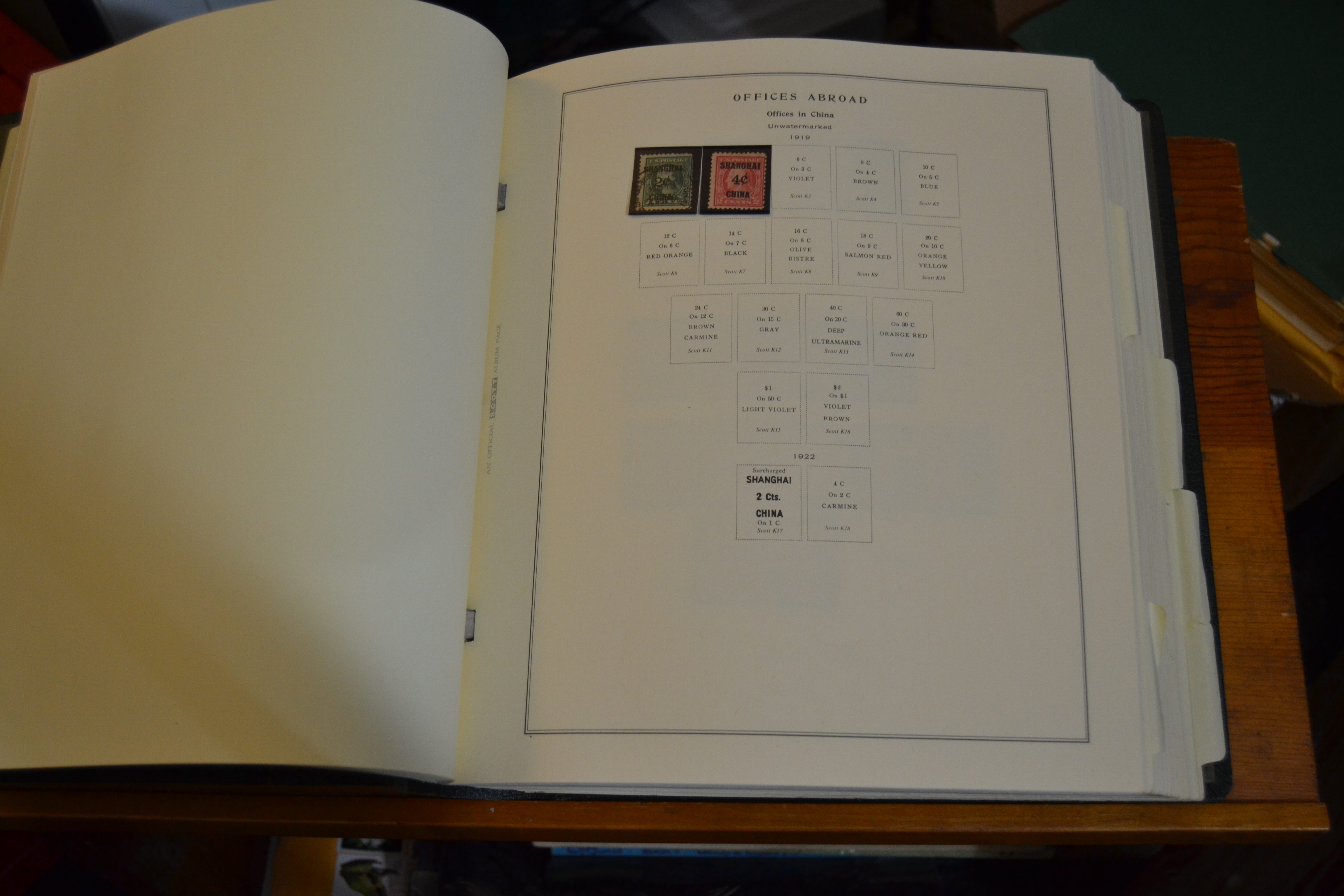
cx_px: 672
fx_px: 1344
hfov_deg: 53.1
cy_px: 448
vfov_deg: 36.9
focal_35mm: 36
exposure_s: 1/60
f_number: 3.8
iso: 900
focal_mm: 24
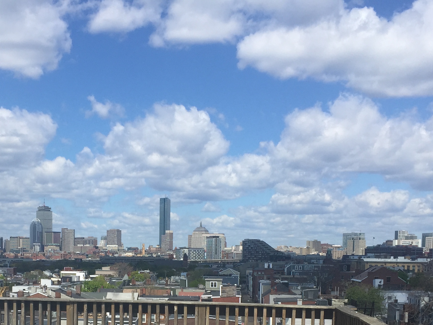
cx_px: 146
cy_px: 307
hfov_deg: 34.6
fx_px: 688
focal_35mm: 55
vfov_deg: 25.5
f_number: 2.2
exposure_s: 1/3049
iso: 32
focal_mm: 4.15
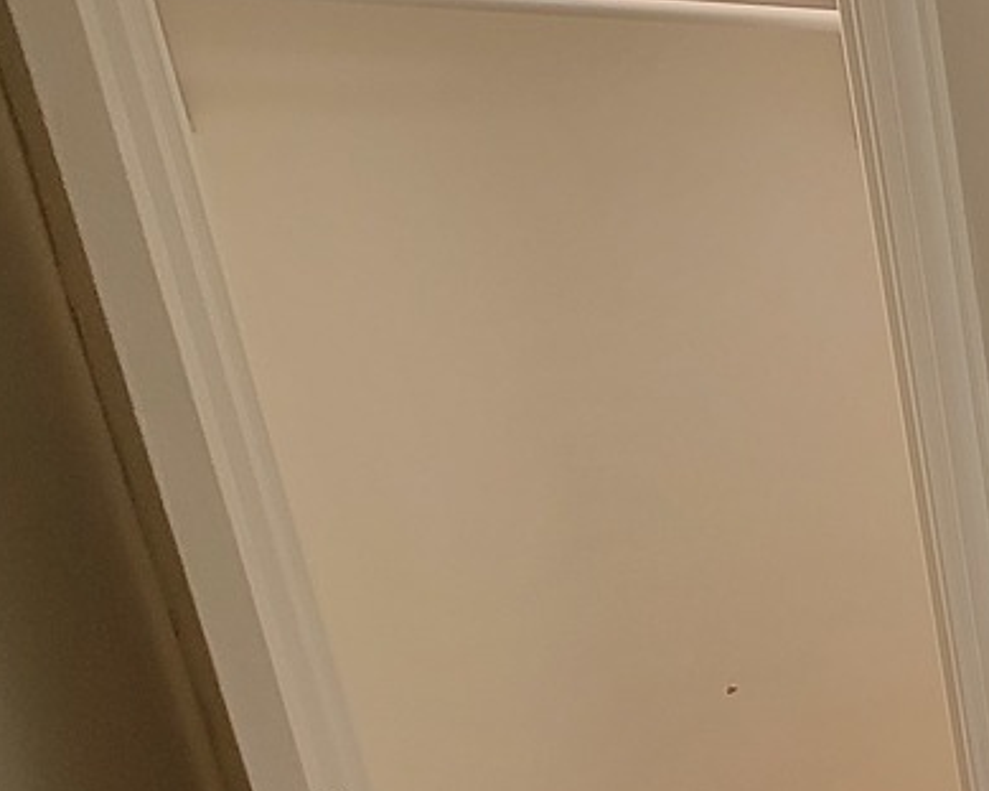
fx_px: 1375
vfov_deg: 31.0
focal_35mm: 47
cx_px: 1757
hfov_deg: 22.8
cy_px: 671
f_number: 2.2
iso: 160
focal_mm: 2.2
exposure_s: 1/60
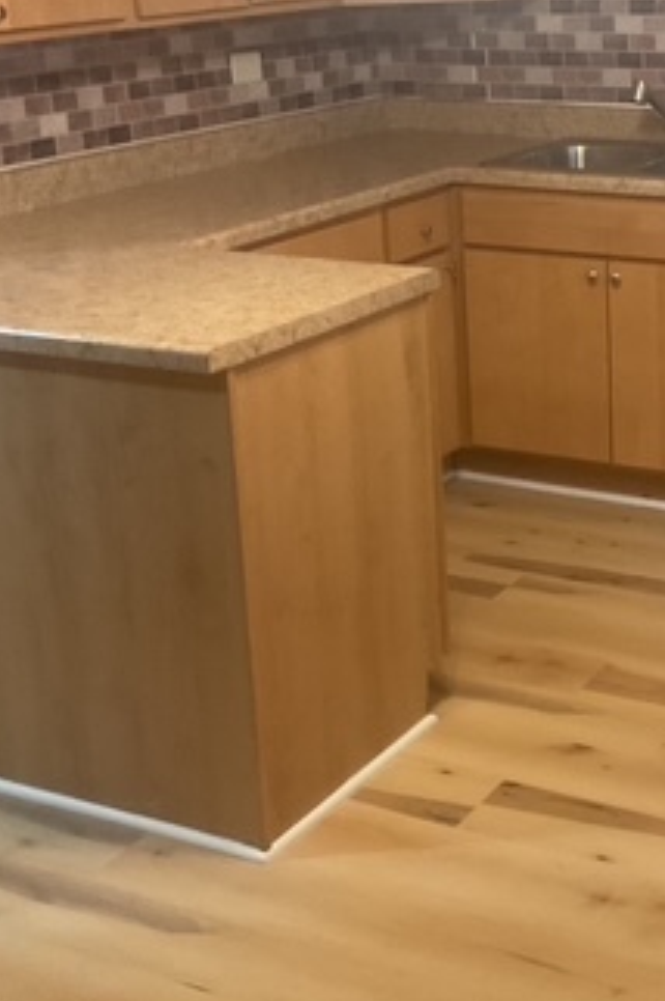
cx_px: 621
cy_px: 376
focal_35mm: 60
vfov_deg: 33.3
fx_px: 1666
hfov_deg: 22.0
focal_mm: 3
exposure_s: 1/40
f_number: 1.8
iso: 320
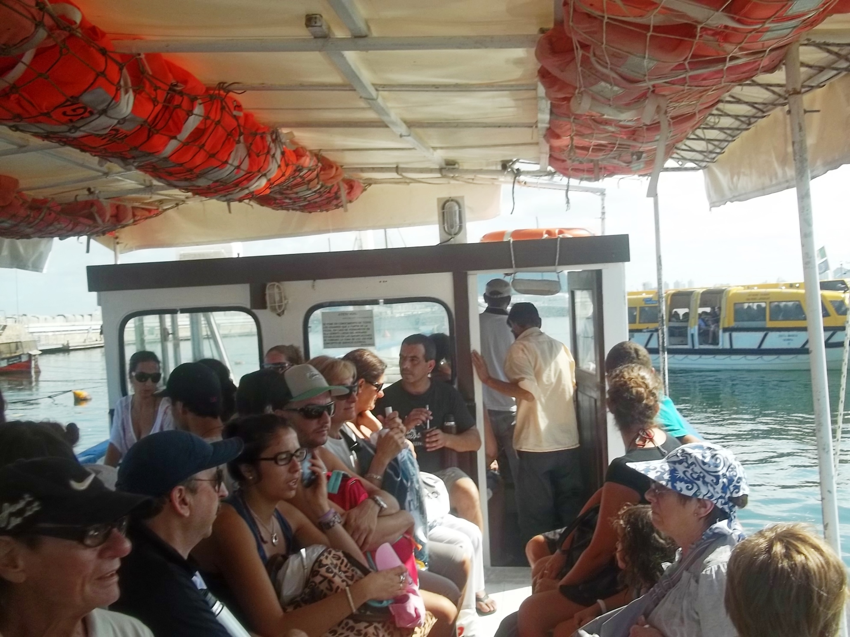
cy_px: 318
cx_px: 425
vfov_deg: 39.7
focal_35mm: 36
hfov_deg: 51.4
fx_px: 884
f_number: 8
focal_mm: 6.5
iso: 64
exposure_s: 1/100
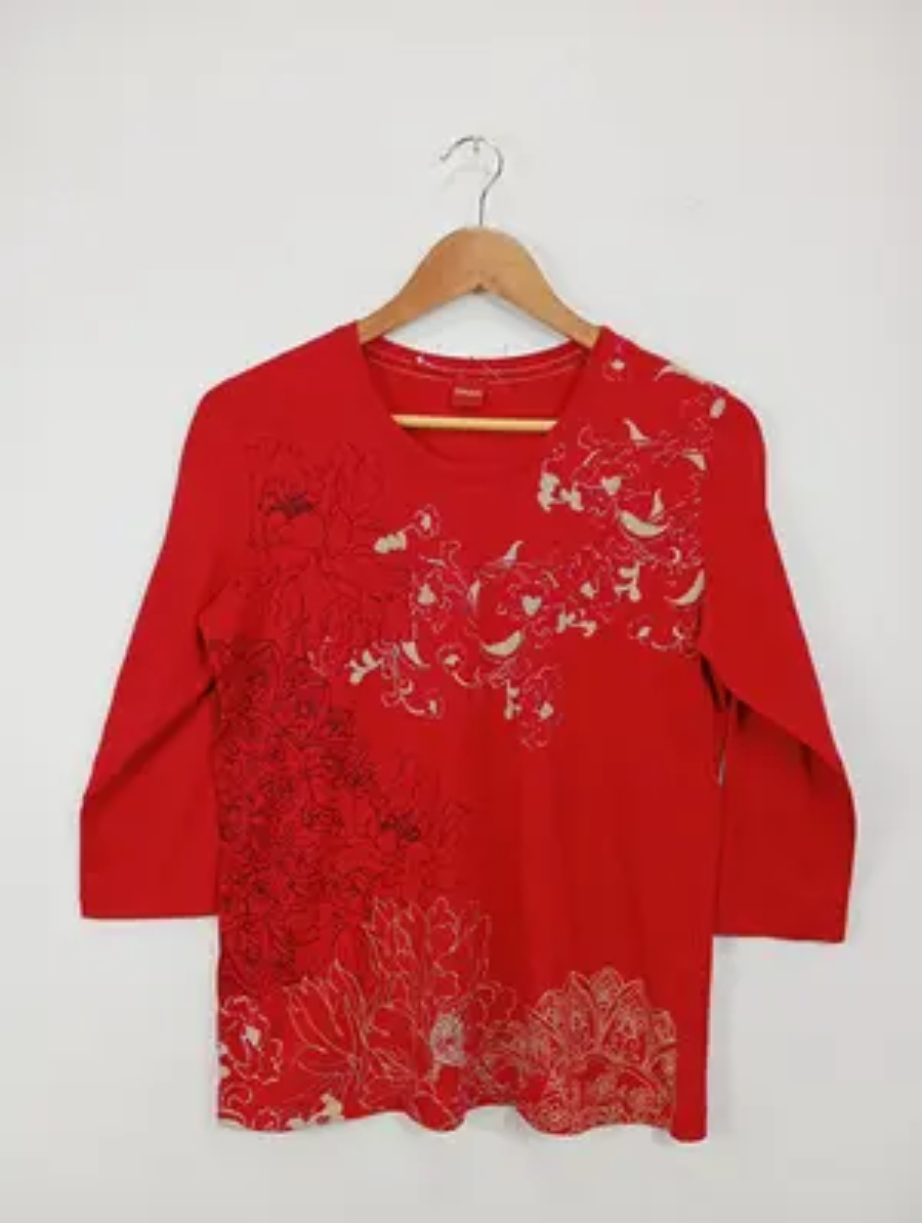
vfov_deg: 63.4
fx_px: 991
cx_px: 461
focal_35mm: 28
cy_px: 612
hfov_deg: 49.9
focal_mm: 4.22
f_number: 1.8
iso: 94
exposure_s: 1/100
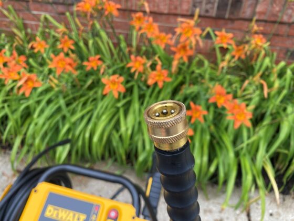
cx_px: 147
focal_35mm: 25
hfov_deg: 69.4
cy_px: 110
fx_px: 212
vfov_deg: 54.9
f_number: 1.8
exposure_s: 1/431
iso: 32
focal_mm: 4.25
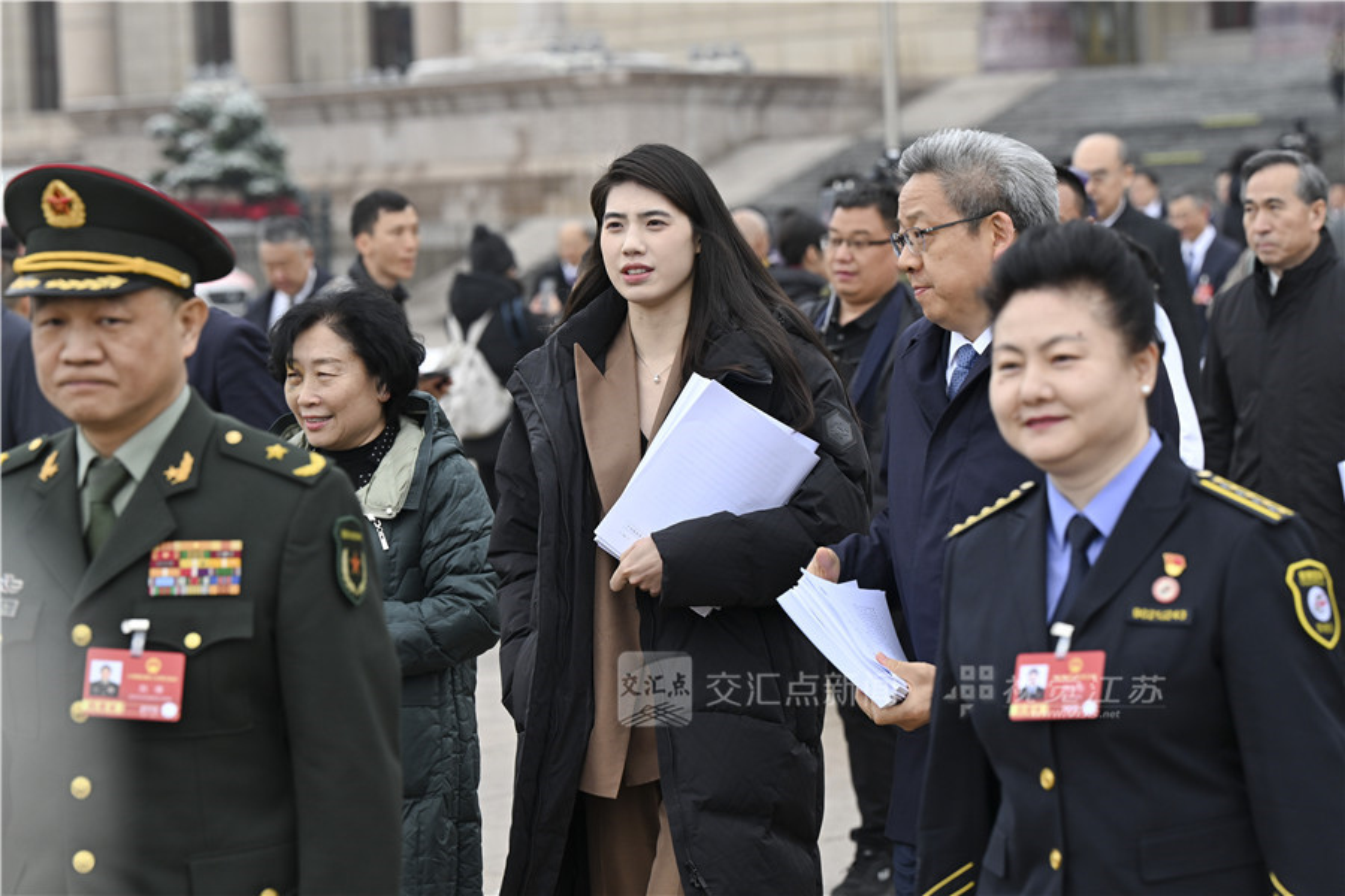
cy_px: 448
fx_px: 3586
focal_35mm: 96
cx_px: 672
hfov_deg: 21.2
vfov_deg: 14.3
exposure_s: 1/800
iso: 500
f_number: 4
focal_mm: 96
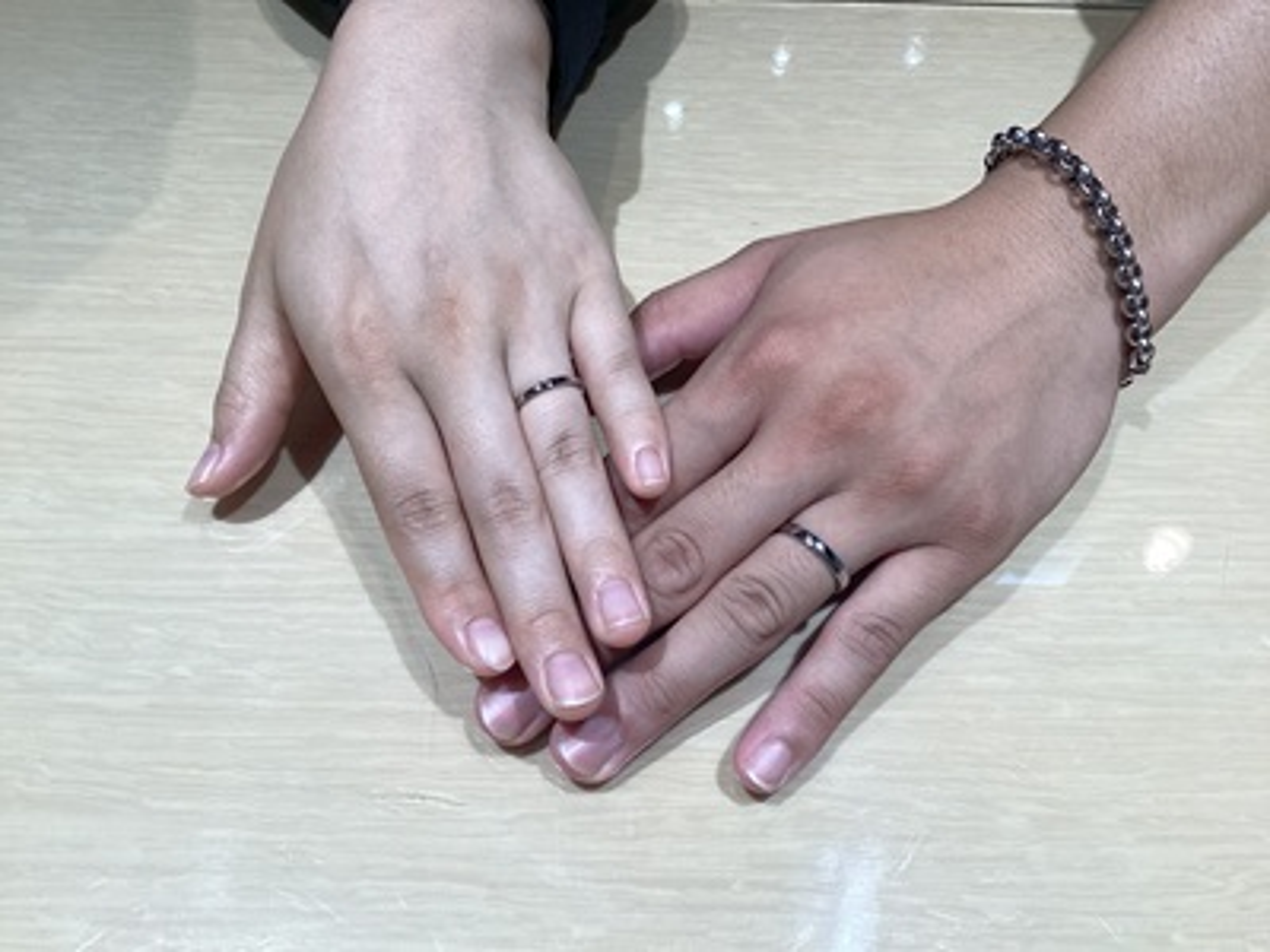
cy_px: 476
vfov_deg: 45.4
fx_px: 1137
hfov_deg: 58.4
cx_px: 635
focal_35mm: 31
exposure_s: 1/120
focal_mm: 3.3
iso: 64
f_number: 2.4
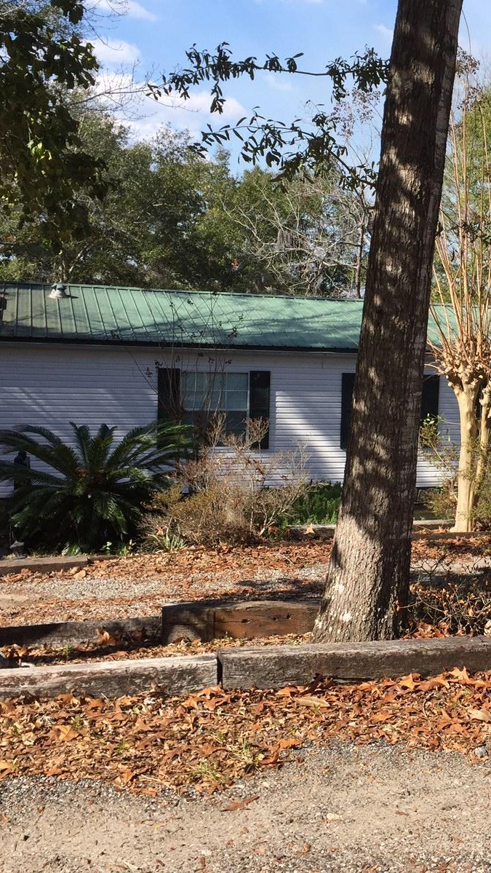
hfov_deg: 26.6
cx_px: 456
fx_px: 995
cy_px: 435
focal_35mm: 43
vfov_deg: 47.3
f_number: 2.2
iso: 32
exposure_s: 1/989
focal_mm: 4.15
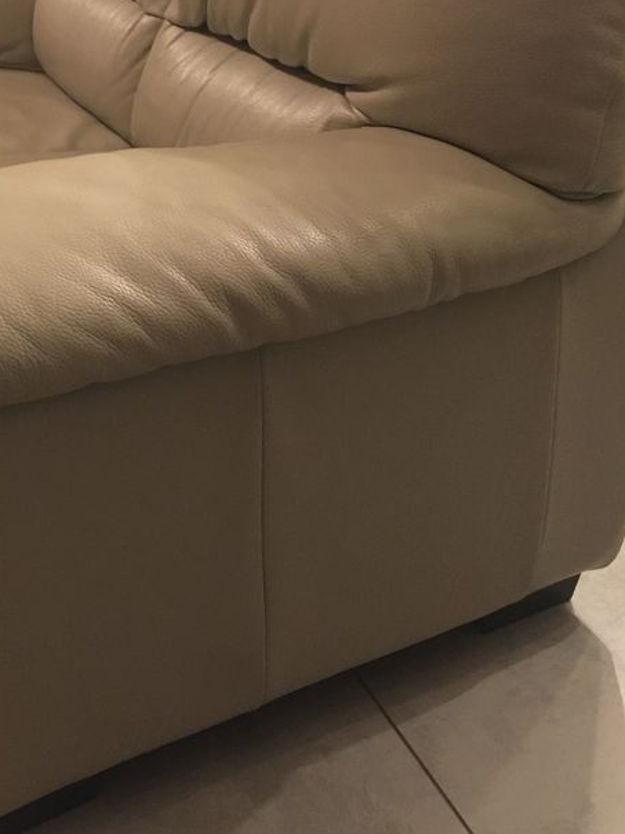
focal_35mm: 48
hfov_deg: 30.1
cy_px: 311
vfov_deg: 39.4
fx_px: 1156
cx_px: 217
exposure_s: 1/17
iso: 400
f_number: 2.2
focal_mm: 4.15
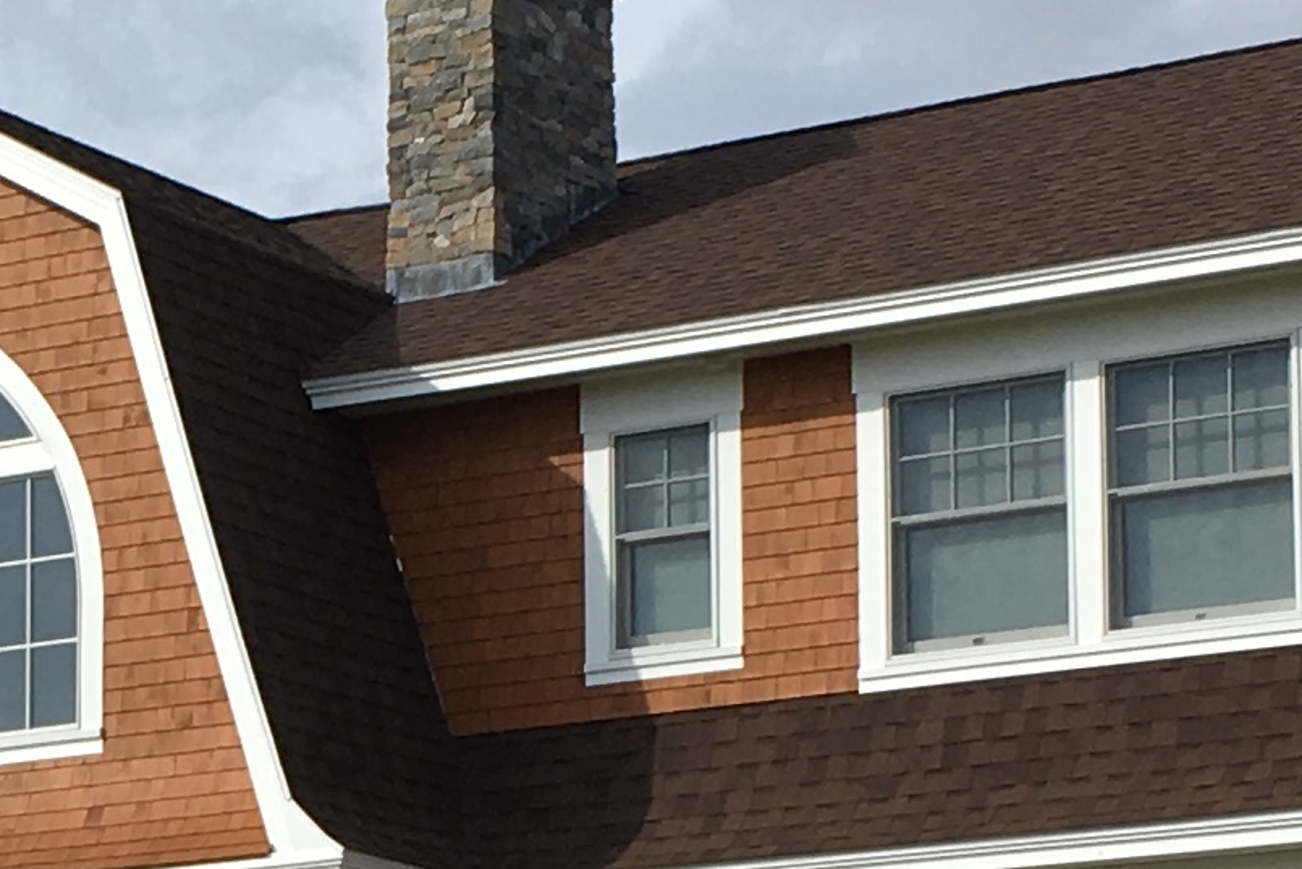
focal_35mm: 151
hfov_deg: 13.4
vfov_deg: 9.0
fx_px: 5462
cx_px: 31
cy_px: 1013
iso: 25
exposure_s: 1/1972
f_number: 2.2
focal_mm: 4.15
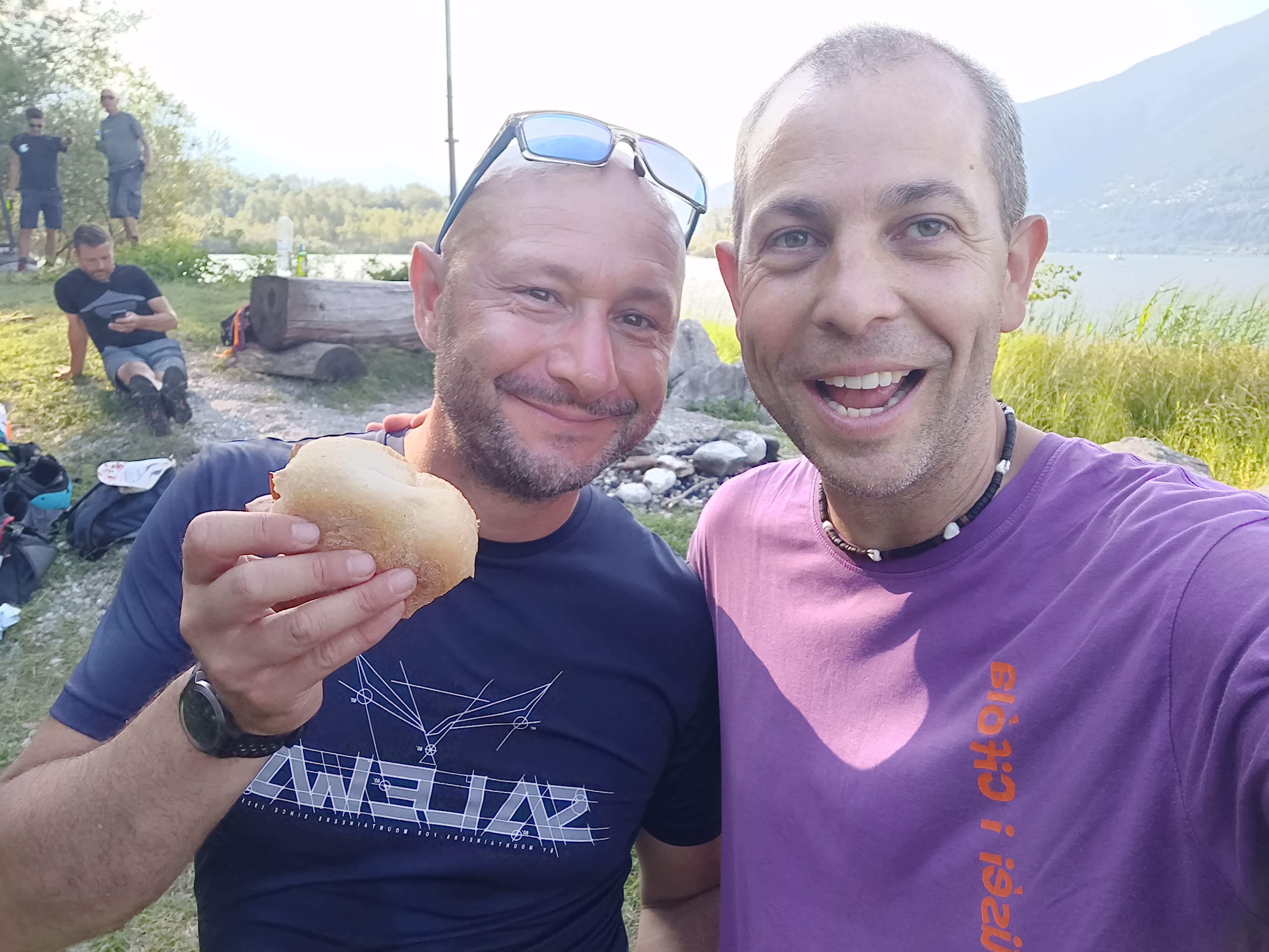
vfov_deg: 66.0
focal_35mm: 20
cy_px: 476
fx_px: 733
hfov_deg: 81.7
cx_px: 634
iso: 125
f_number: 2
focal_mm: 3.52
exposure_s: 1/216
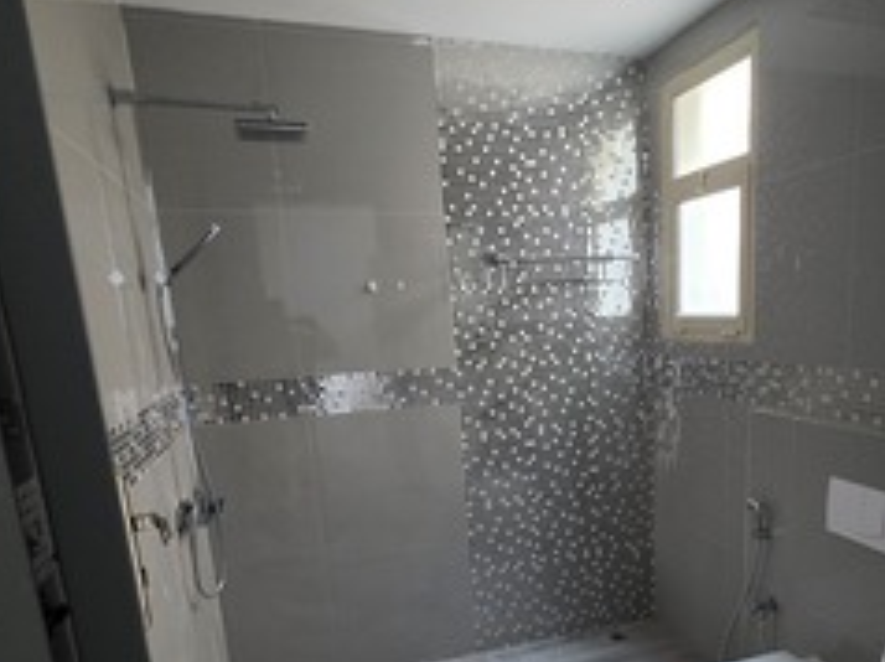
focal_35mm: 25
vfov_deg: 53.2
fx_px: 639
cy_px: 467
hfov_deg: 68.3
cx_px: 556
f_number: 1.9
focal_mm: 2.2
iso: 1250
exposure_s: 1/50
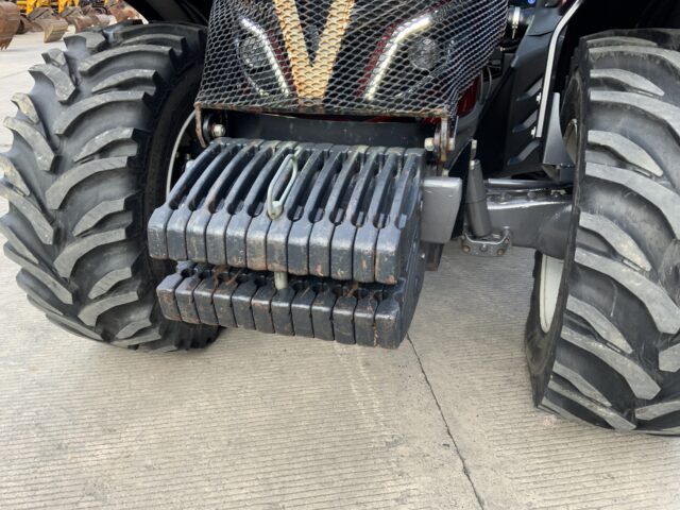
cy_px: 255
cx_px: 340
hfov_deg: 61.7
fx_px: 570
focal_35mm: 29
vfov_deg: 48.2
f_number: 1.8
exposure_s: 1/122
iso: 16
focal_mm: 3
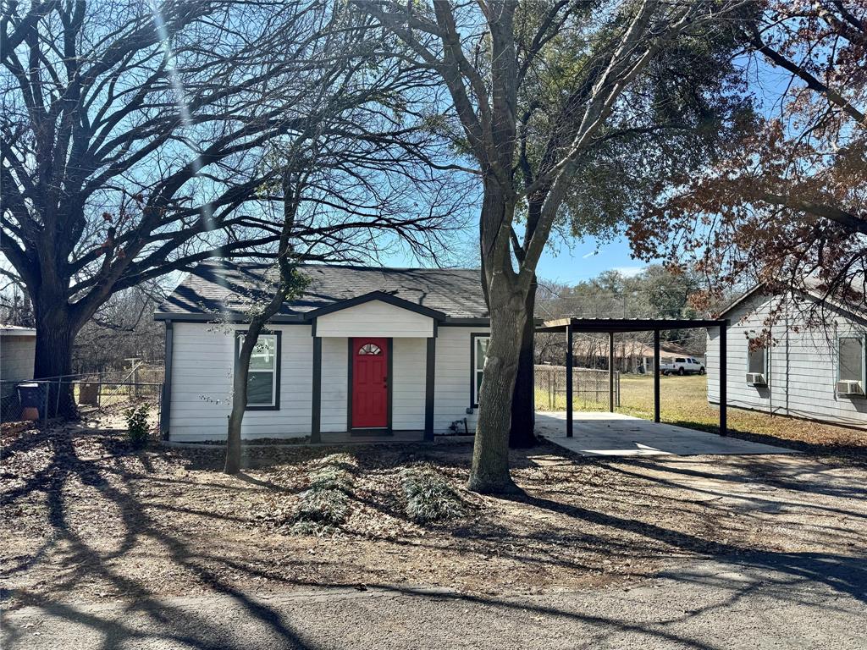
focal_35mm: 24
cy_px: 325
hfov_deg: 71.6
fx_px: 601
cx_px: 434
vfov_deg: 56.8
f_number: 1.78
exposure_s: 1/2833
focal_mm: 6.76
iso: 80
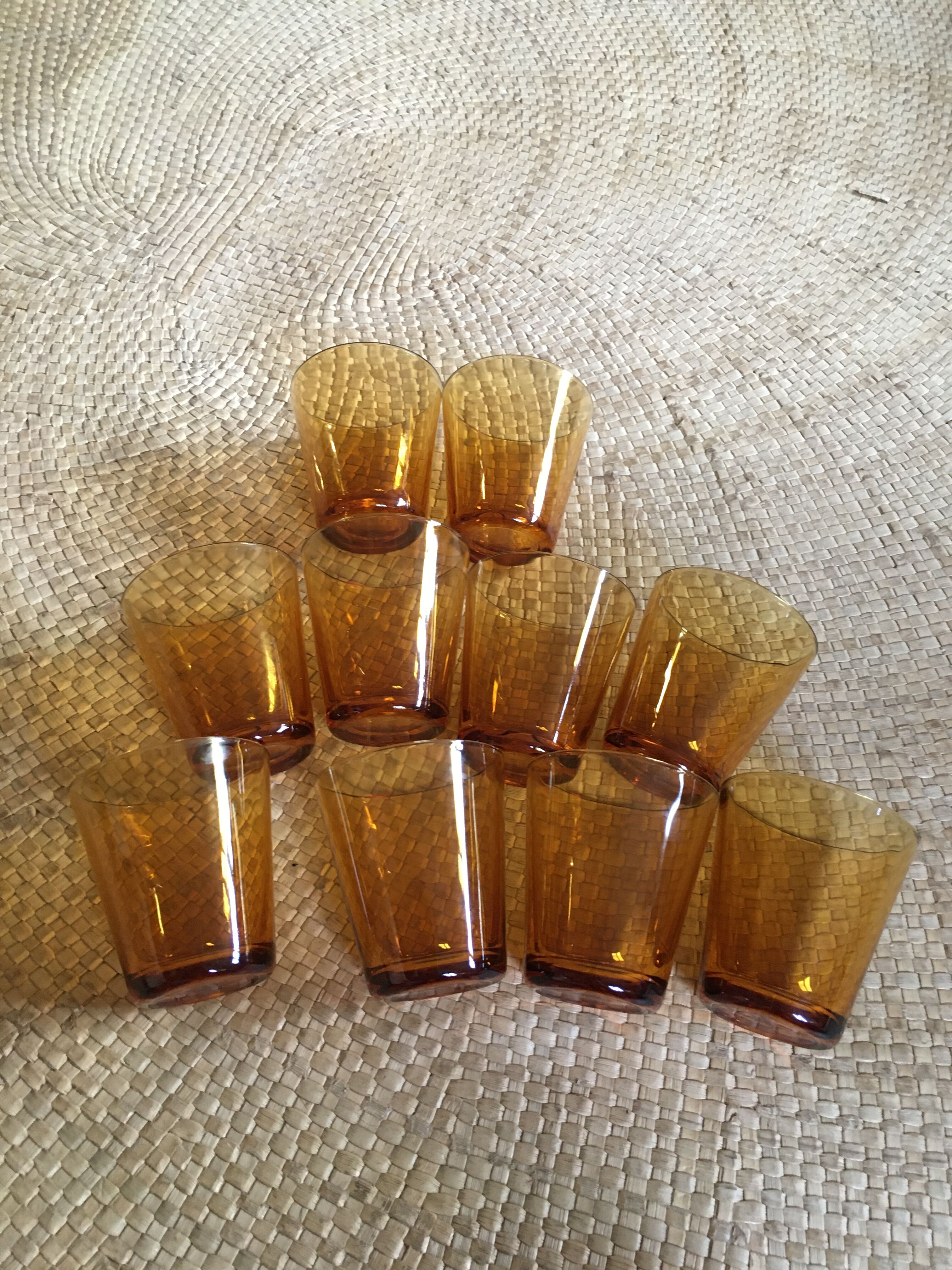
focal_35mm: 29
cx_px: 476
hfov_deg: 48.2
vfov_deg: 61.7
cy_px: 635
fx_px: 1063
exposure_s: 1/33
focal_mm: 4.15
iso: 160
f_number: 2.2
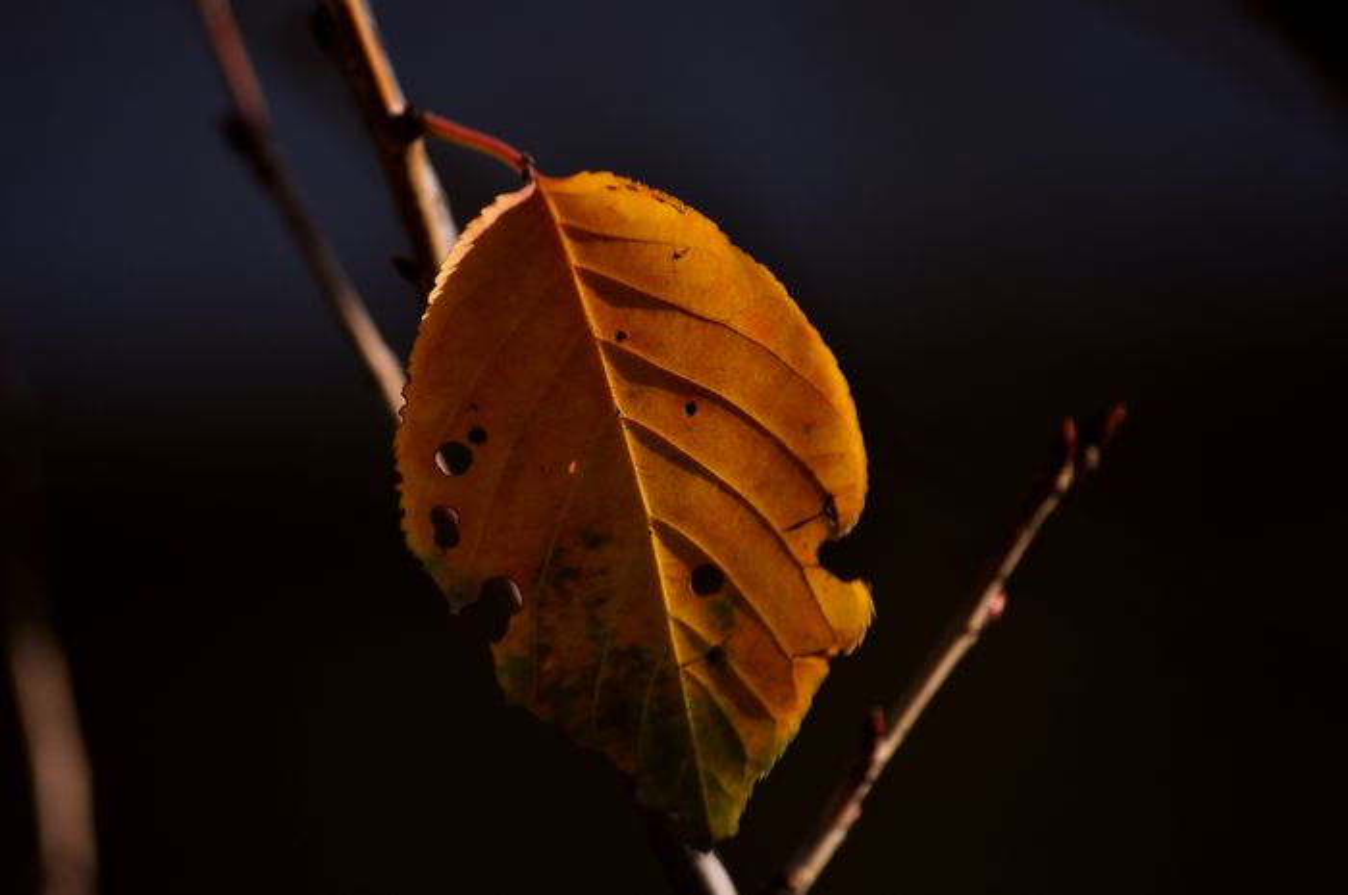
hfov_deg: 7.1
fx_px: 10940
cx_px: 674
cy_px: 448
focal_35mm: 292
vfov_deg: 4.7
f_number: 5
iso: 200
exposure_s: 1/1250
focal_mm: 195
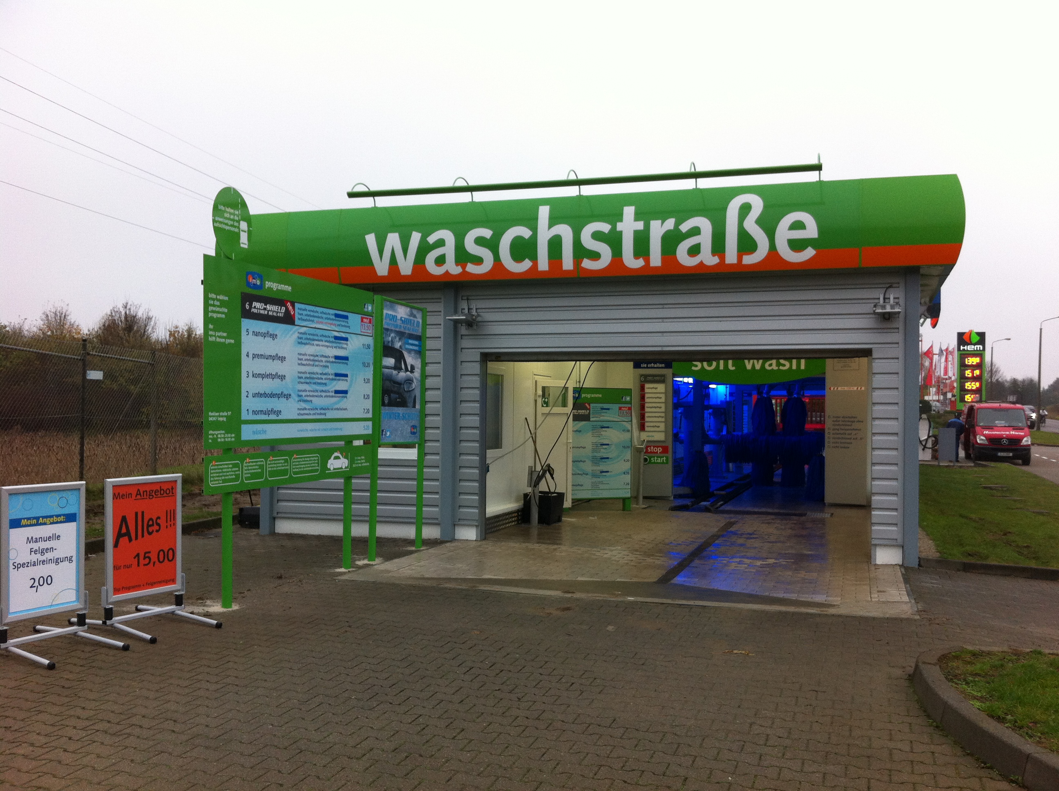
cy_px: 396
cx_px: 530
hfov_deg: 52.7
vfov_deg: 40.6
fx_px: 1069
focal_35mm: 35
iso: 100
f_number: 2.8
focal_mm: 3.85
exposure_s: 1/60
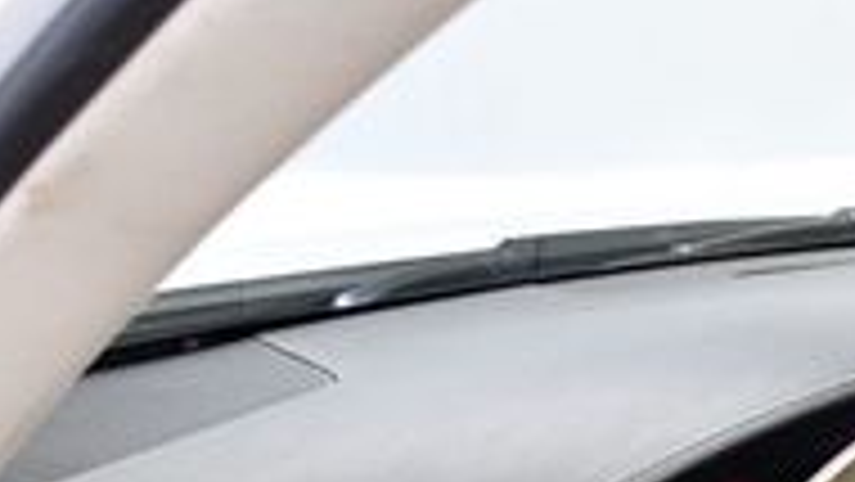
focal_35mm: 127
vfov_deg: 9.2
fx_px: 2880
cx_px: 1278
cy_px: 811
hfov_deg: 15.6
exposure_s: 1/125
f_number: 3.5
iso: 2500
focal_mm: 18
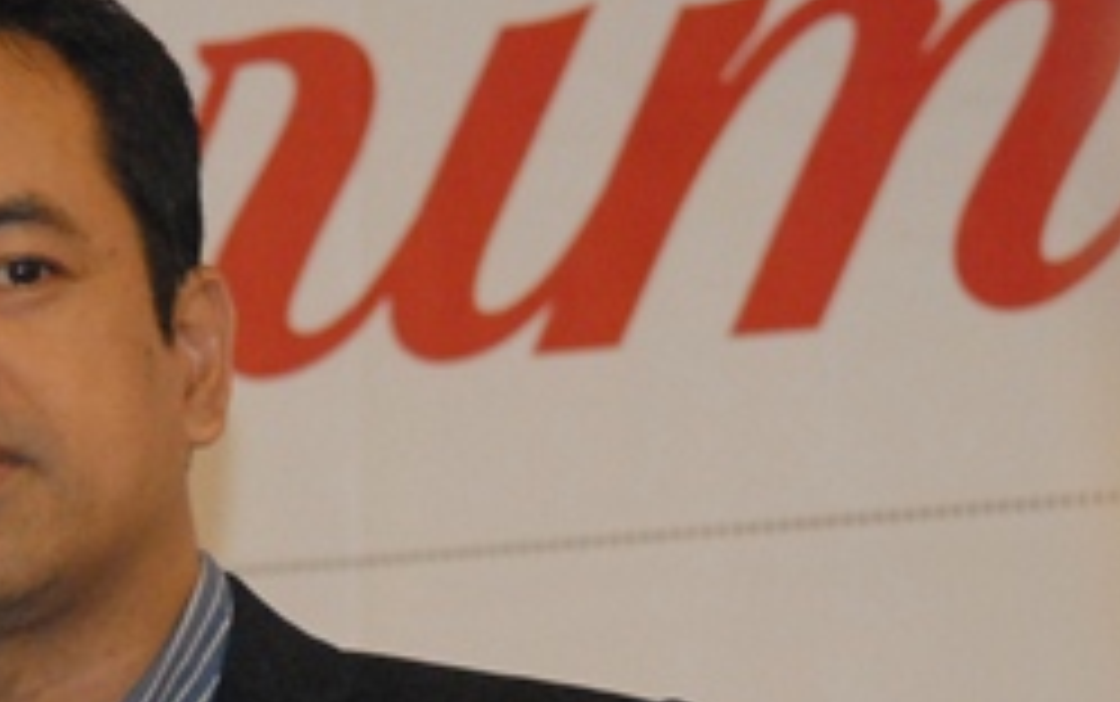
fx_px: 14447
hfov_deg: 4.4
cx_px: 72
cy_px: 702
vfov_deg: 2.8
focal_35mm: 473
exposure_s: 1/100
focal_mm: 120
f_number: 4.8
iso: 1000
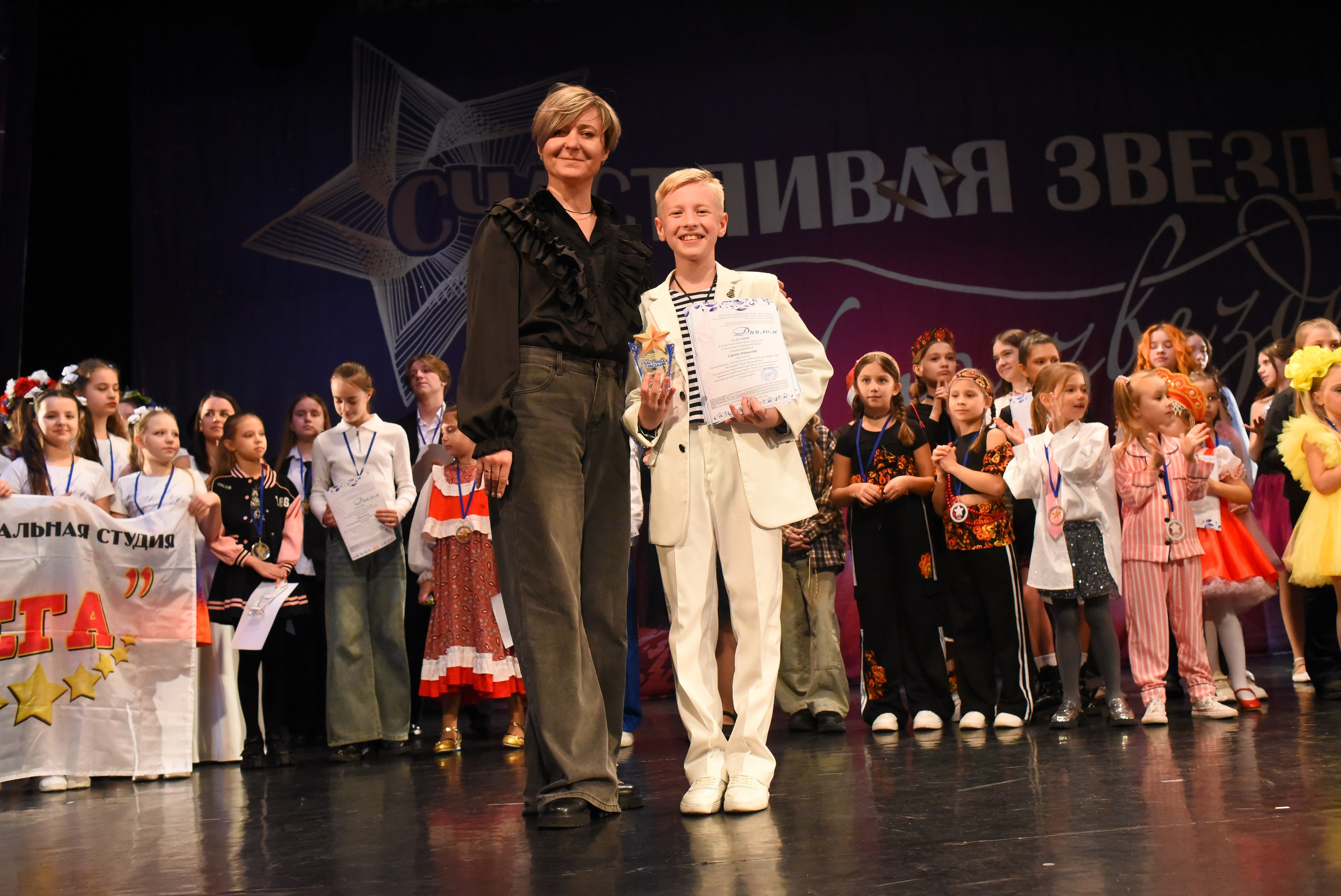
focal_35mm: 35
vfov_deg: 37.9
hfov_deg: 54.4
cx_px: 670
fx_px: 1304
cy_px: 448
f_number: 6.3
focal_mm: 35
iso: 5000
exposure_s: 1/250
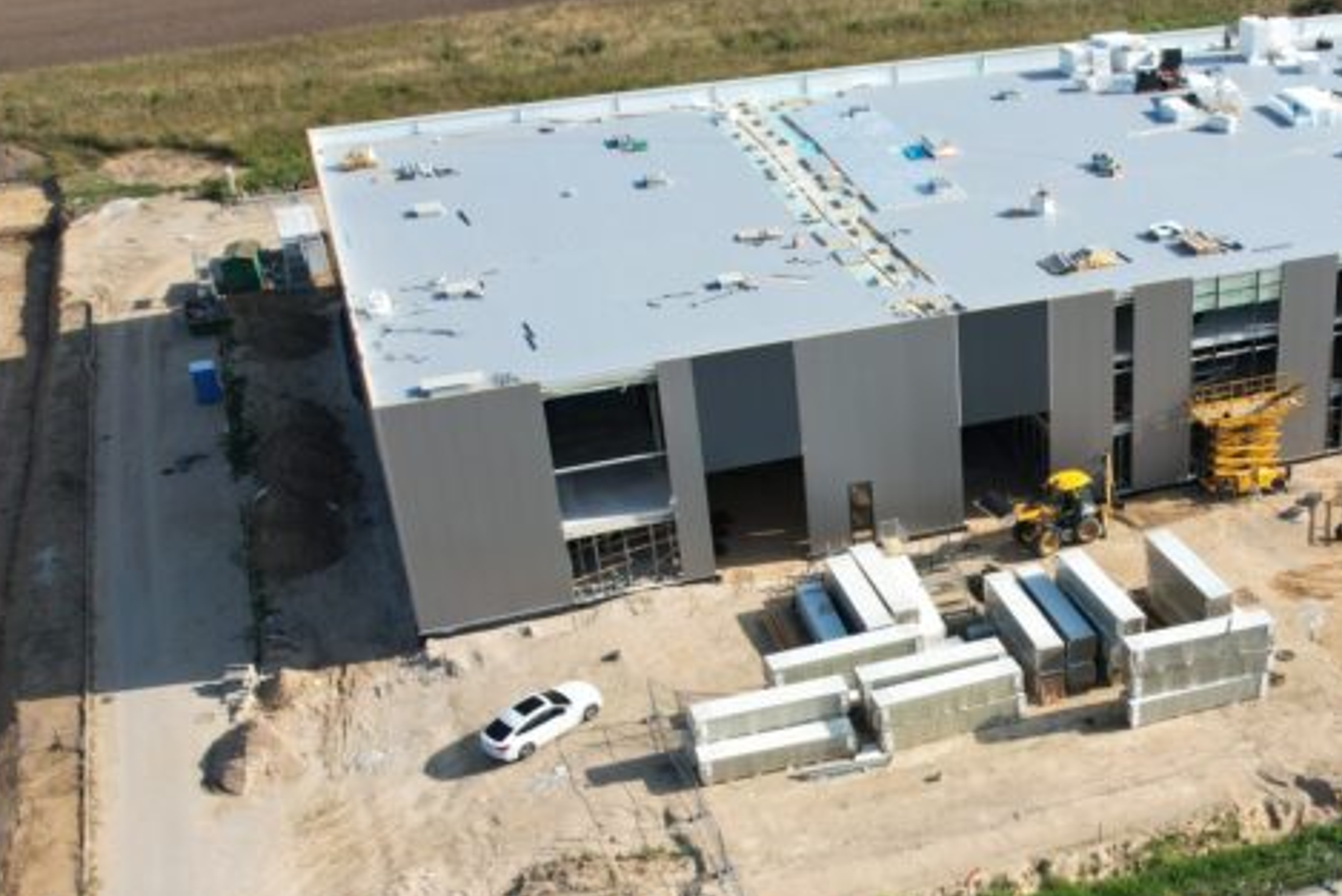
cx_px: 1105
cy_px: 631
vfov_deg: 27.8
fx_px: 1790
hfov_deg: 39.2
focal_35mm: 48
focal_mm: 8.38
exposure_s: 1/1250
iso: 100
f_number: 2.8
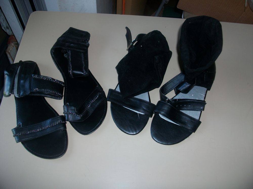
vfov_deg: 44.2
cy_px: 94
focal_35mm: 32
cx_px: 126
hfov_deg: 56.8
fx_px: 234
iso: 80
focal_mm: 5.7
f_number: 2.9
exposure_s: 1/40
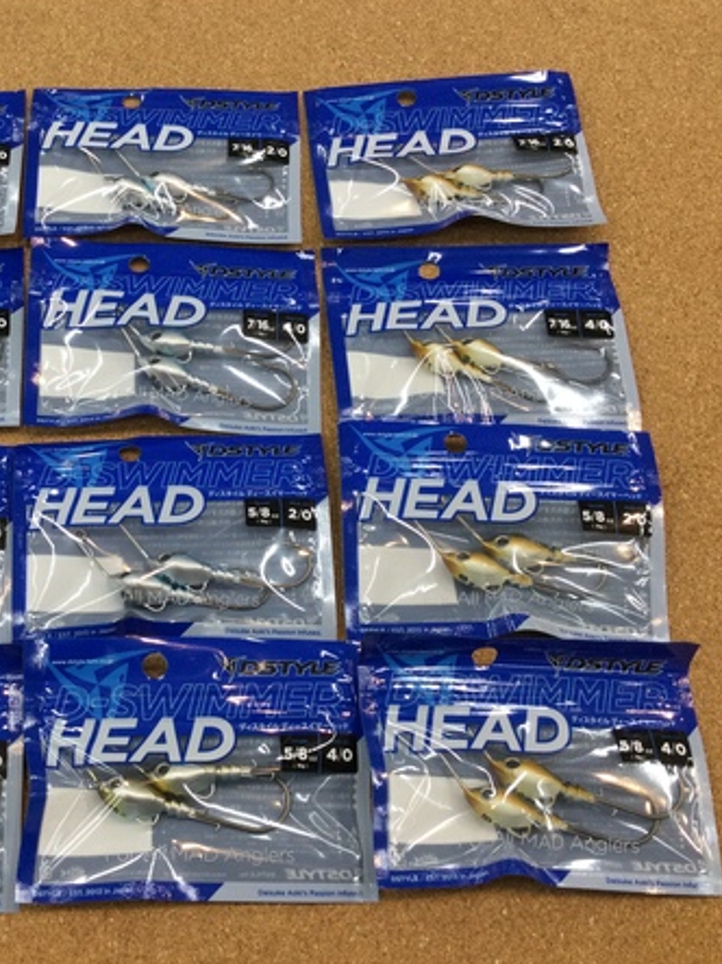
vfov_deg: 44.8
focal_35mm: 42
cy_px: 477
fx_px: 1169
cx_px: 189
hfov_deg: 33.7
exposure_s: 1/40
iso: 25
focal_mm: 3.3
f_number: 2.4
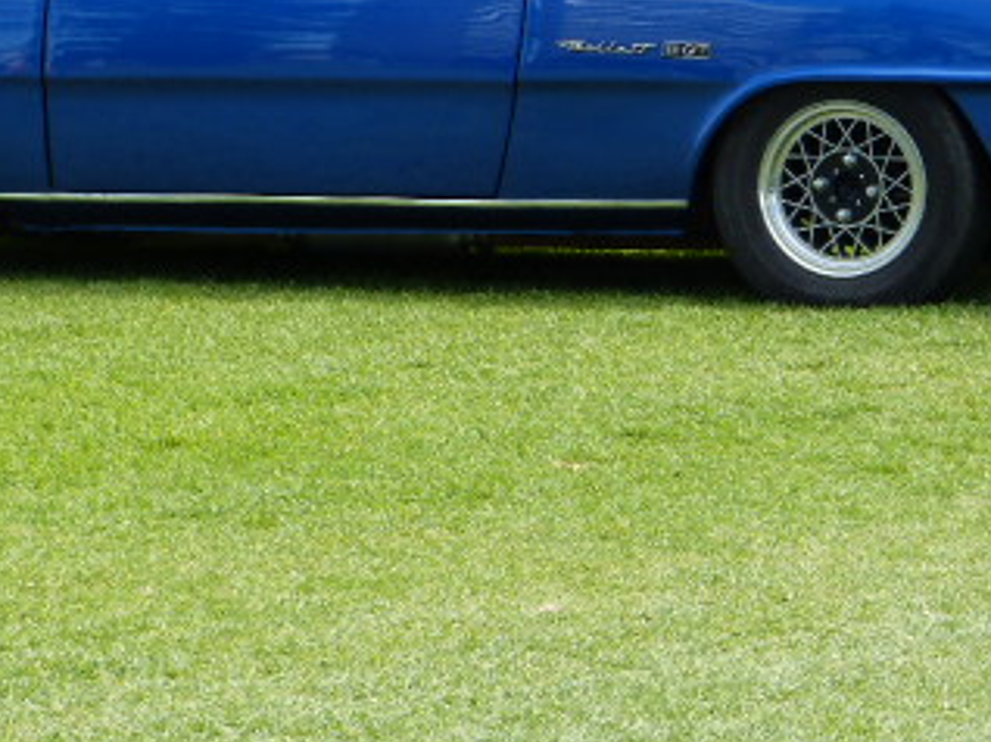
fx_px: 8925
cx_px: 524
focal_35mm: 312
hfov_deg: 6.4
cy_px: 87
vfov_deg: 4.8
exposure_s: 1/320
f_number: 4
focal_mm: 27.9
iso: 100
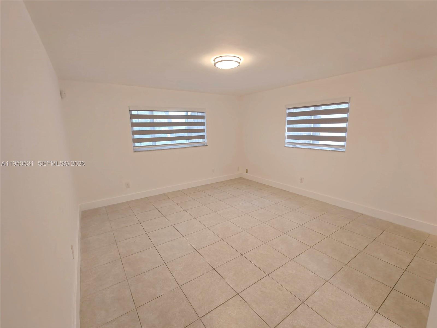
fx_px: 189
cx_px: 218
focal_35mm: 15
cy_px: 164
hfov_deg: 98.2
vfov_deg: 81.7
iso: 500
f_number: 2
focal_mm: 2.3
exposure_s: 1/120
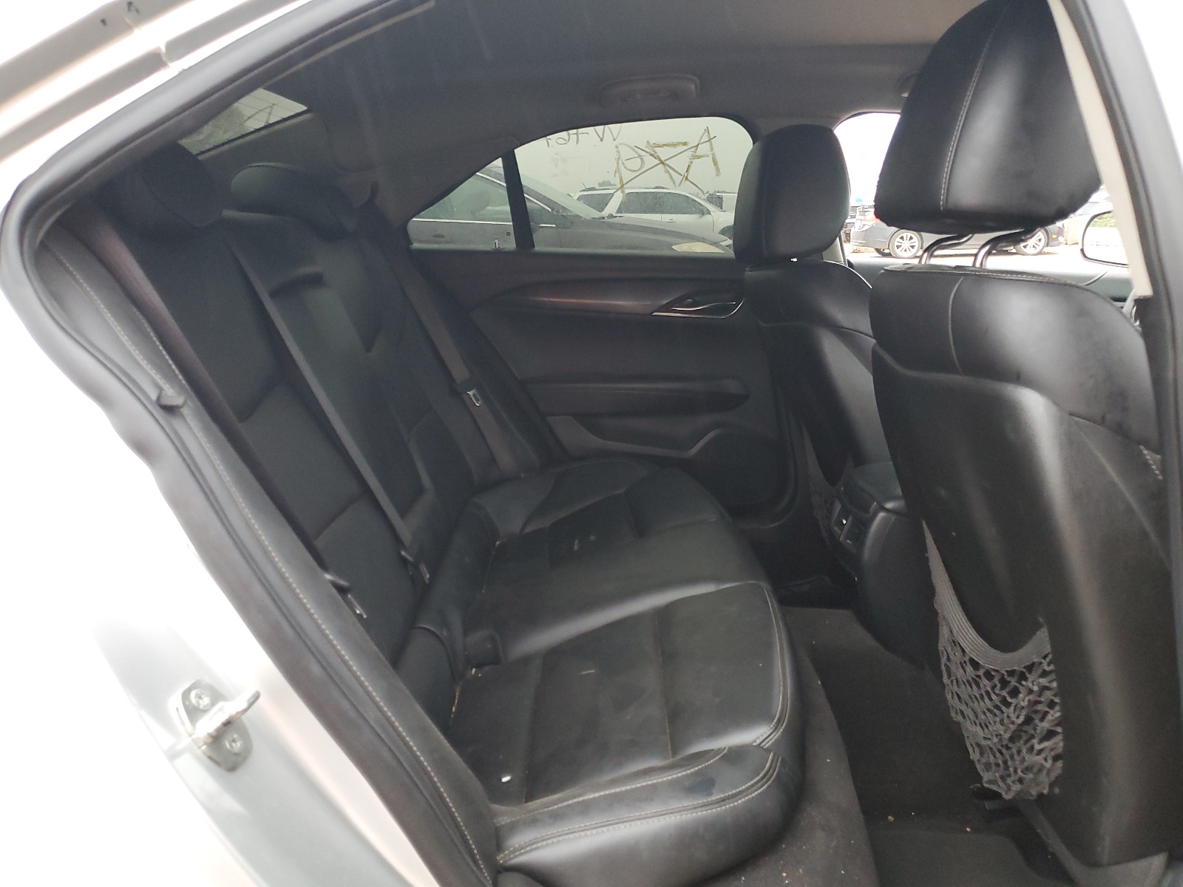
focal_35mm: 26
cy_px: 444
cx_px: 592
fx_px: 889
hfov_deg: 67.3
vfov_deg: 53.1
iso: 205
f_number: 1.5
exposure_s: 1/60.2
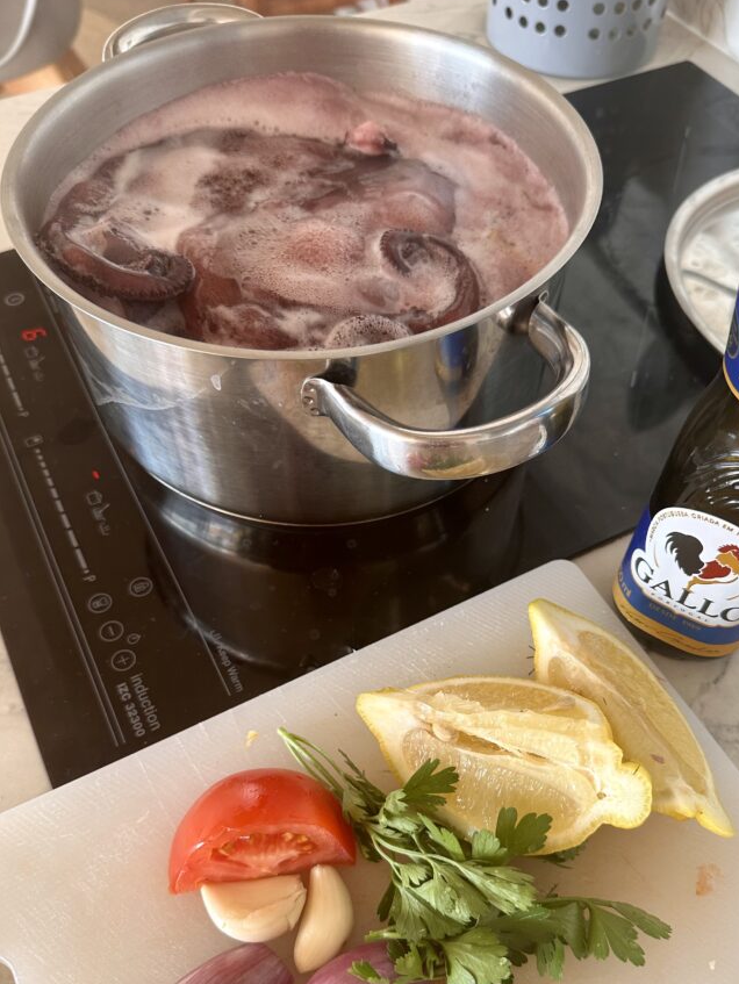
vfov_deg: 61.2
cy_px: 584
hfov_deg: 48.2
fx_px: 825
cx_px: 408
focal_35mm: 29
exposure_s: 1/121
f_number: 1.78
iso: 125
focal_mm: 6.86
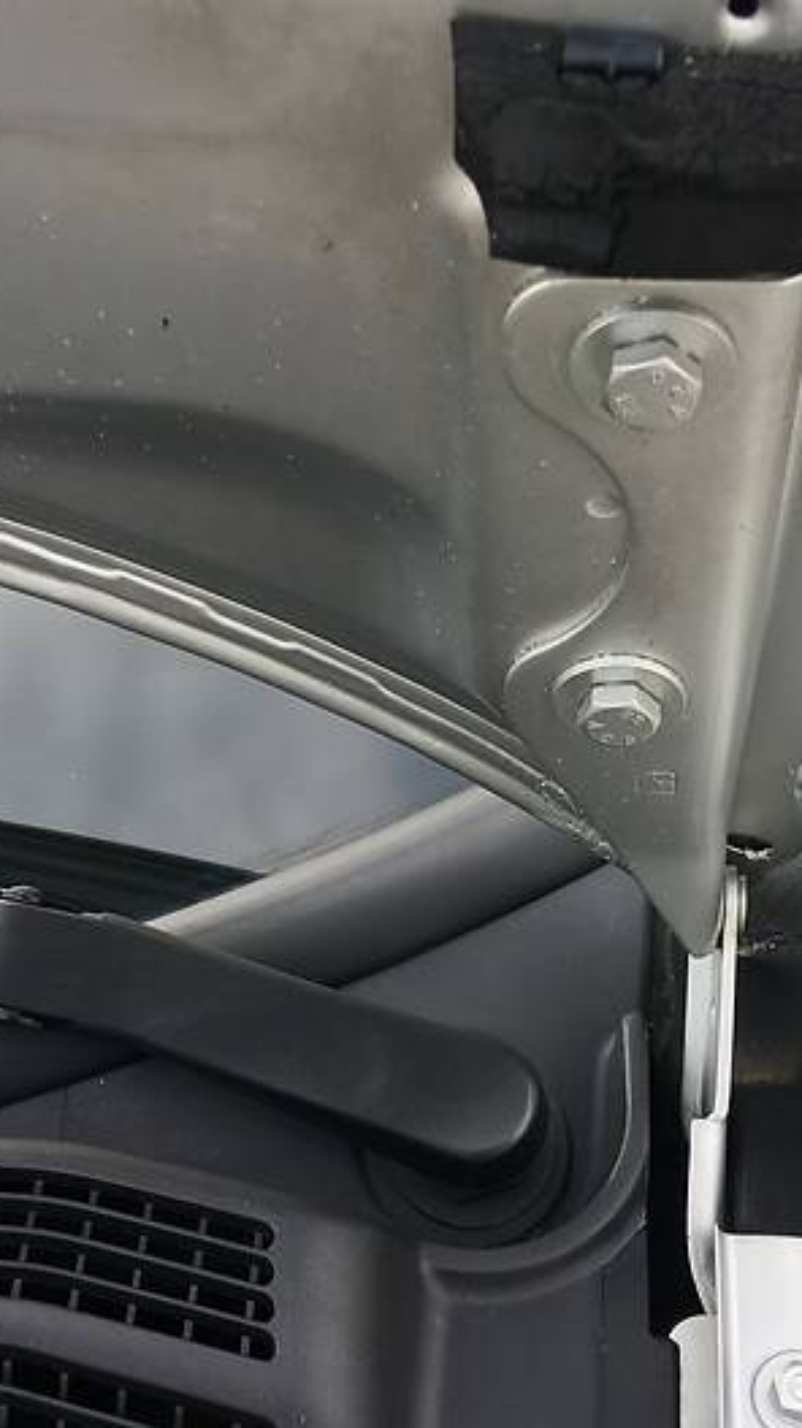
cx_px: 436
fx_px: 1817
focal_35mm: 48
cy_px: 770
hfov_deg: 24.9
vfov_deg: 42.9
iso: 25
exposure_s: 1/228
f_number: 2.2
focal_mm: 4.2
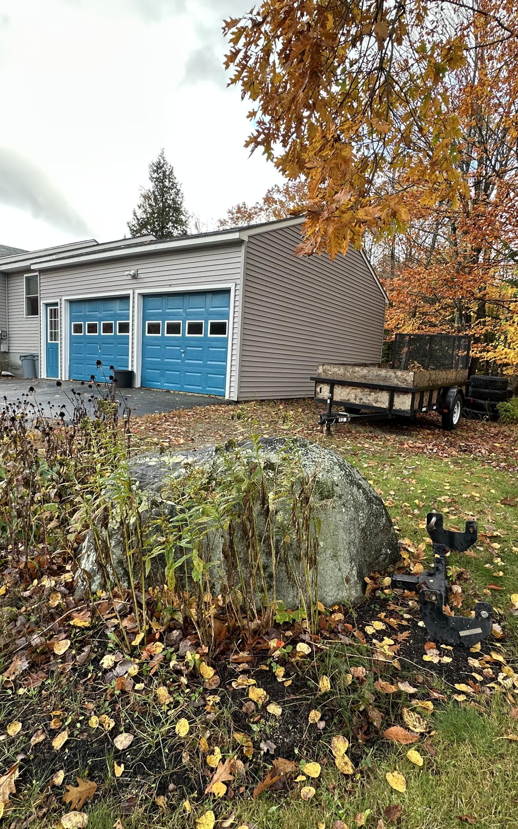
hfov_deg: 59.6
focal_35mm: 20
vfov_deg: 85.1
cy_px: 419
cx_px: 274
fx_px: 452
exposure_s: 1/113
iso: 40
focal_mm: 2.22
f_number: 2.2
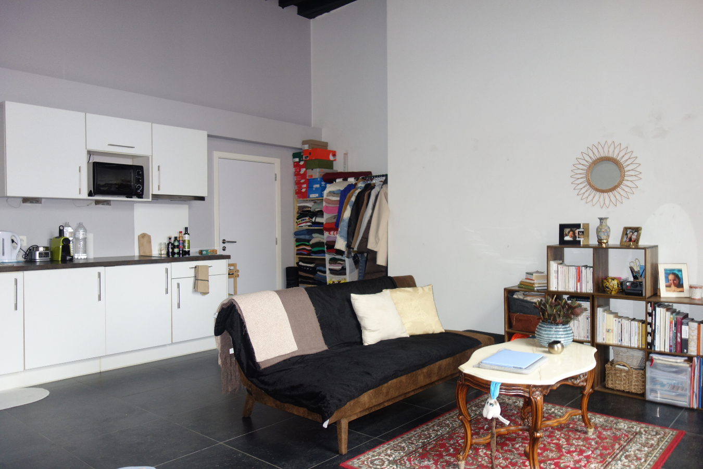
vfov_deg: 46.4
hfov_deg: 65.5
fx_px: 547
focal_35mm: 28
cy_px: 234
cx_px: 352
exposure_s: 1/30
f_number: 1.8
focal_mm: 10.4
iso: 200
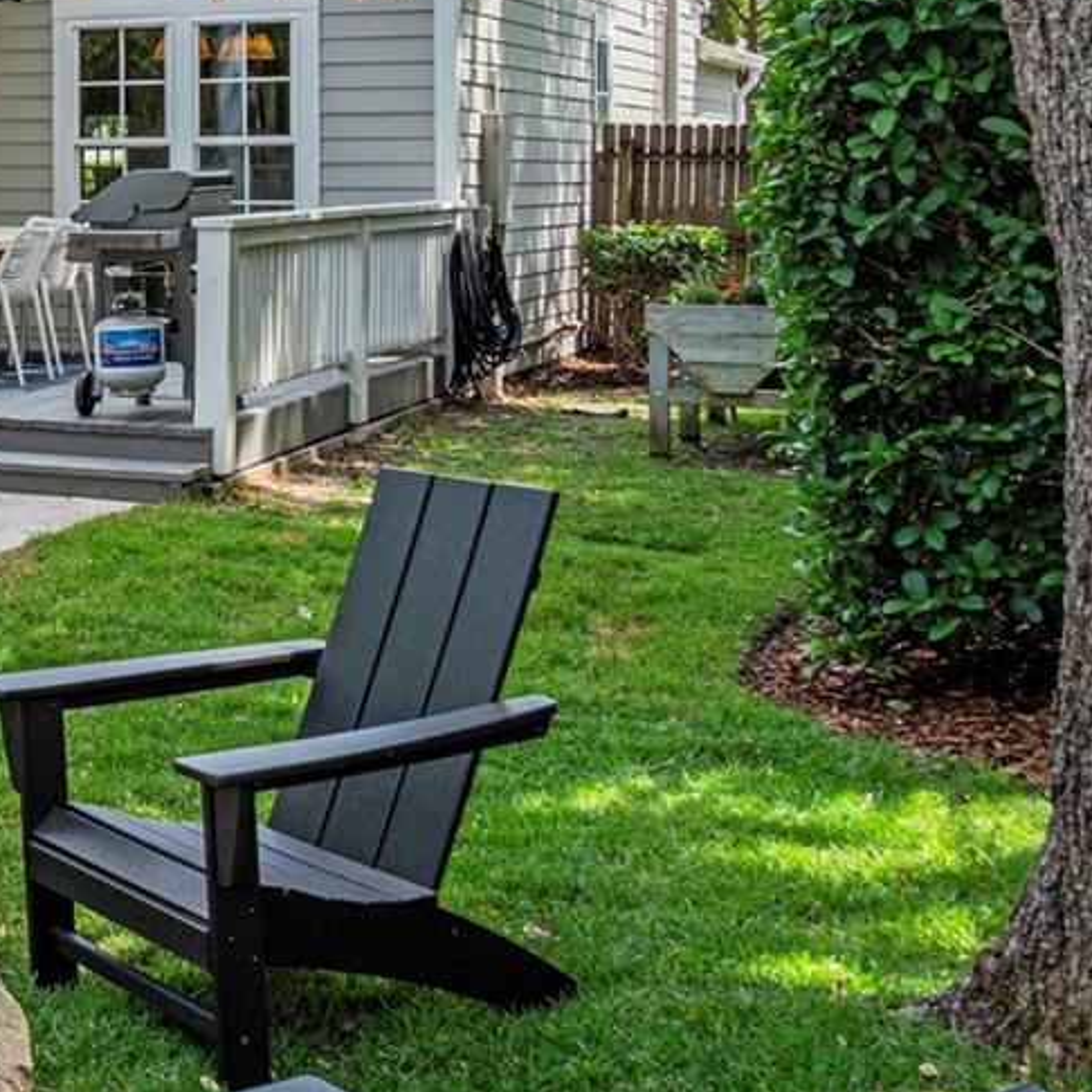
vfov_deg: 24.2
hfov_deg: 21.3
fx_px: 2498
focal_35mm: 70
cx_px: -483
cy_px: 194
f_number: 9.5
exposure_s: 1/125
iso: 100
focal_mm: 25
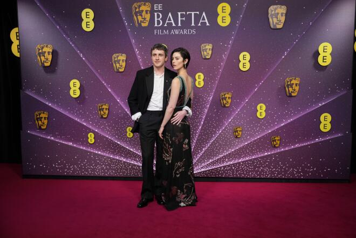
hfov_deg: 54.4
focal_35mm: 35
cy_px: 119
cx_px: 178
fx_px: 346
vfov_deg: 37.9
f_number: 2.8
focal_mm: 35
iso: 1000
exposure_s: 1/500
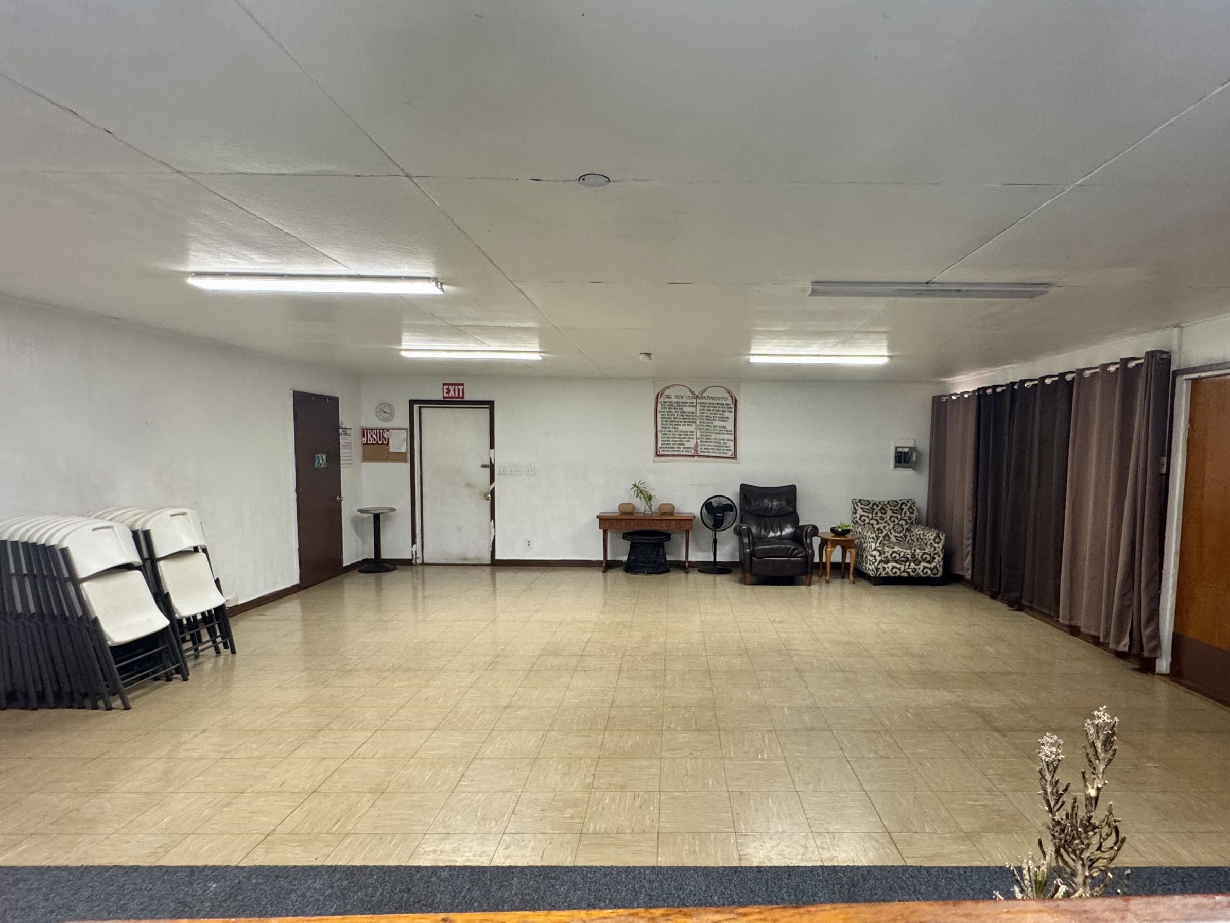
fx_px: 640
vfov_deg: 71.5
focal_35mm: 18
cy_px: 498
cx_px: 681
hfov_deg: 87.4
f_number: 2.2
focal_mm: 2.22
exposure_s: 1/60
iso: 250
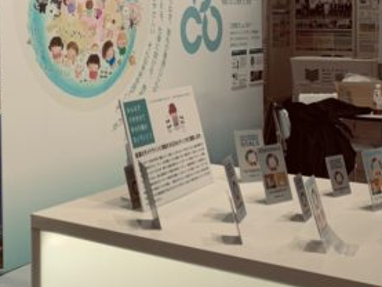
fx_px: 795
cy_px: 41
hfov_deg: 26.0
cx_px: 26
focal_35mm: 72
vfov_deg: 20.1
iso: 64
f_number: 1.8
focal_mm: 4.25
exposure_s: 1/100
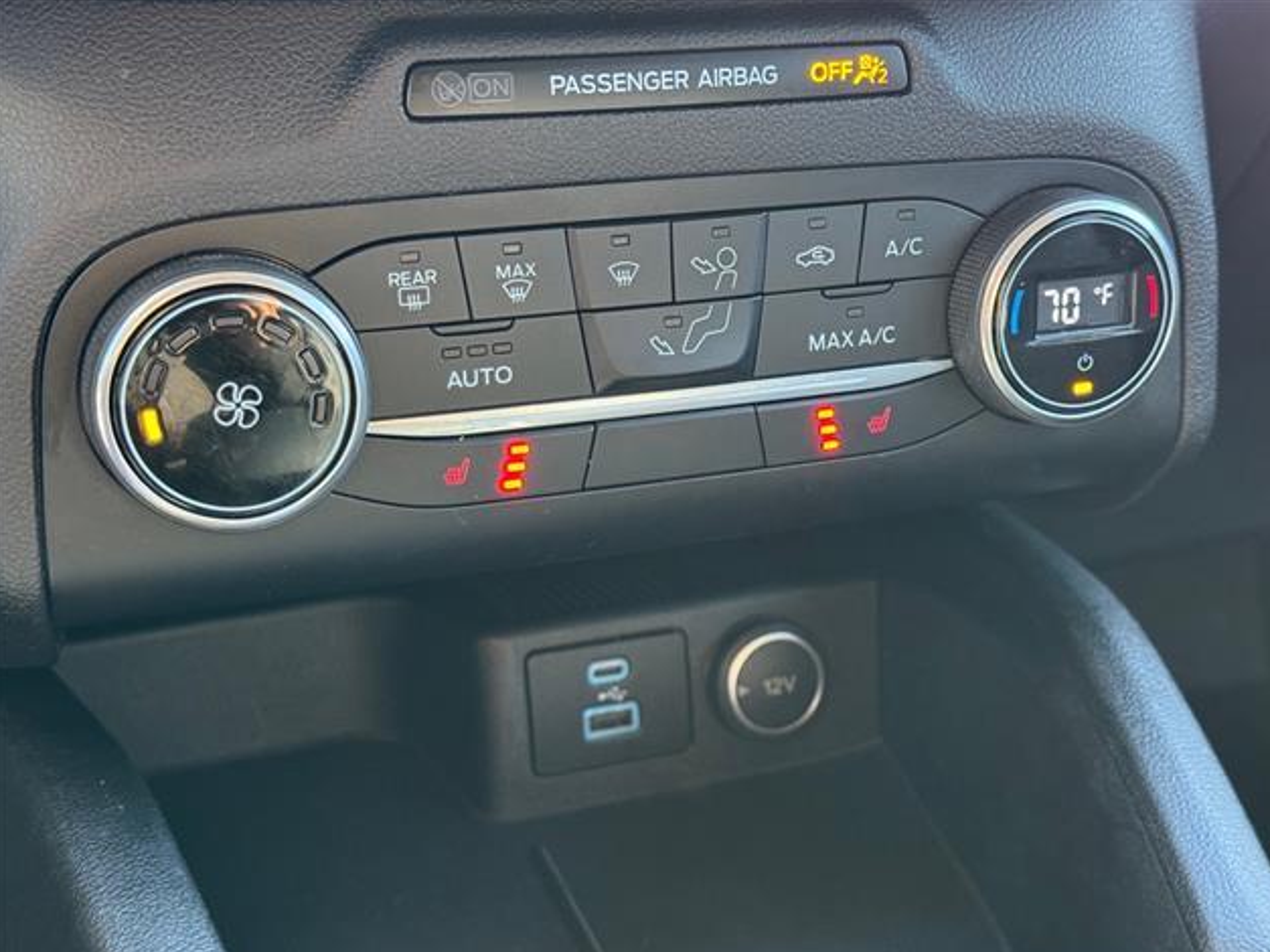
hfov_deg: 38.9
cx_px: 640
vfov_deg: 29.7
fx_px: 1797
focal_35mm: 49
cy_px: 484
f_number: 1.78
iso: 250
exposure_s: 1/60
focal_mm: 6.76
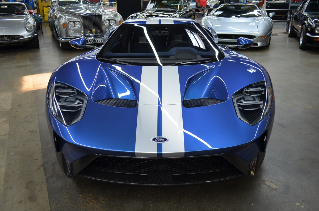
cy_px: 106
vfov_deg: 39.8
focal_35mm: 33
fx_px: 292
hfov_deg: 57.3
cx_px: 160
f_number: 4
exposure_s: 1/60
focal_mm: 22
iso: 400
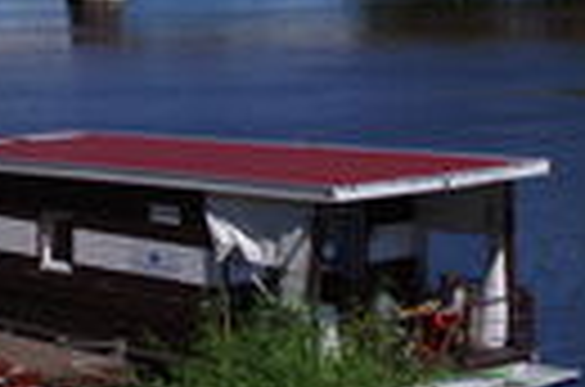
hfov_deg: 14.6
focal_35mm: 141
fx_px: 2286
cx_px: 250
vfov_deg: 9.6
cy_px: 0
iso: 400
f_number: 10
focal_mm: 30.63
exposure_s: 1/1250
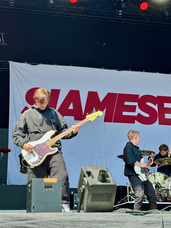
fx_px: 507
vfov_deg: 25.3
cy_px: 114
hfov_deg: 19.1
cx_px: 86
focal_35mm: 77
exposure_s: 1/121
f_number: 2.8
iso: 25
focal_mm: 9
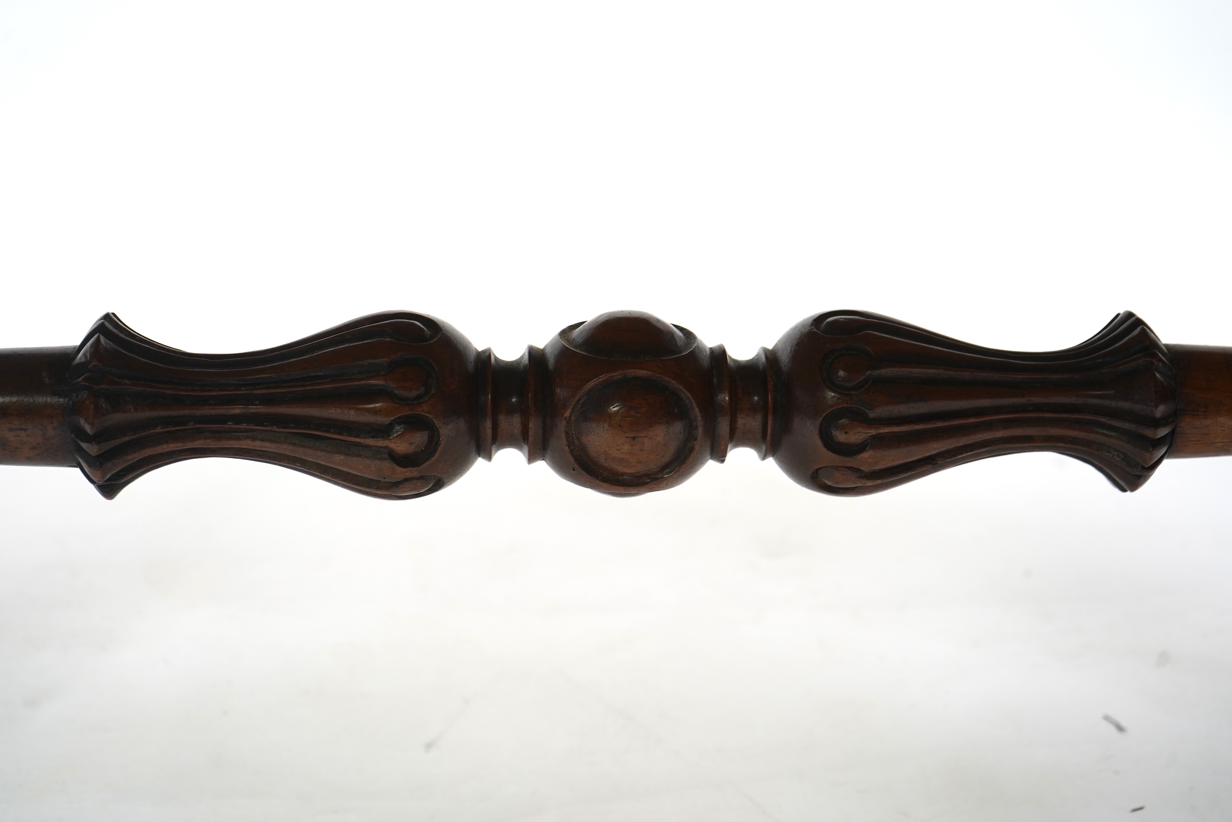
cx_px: 616
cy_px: 411
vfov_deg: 24.6
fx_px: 1882
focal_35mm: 55
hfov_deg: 36.2
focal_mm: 55
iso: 640
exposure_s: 1/80
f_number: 5.6
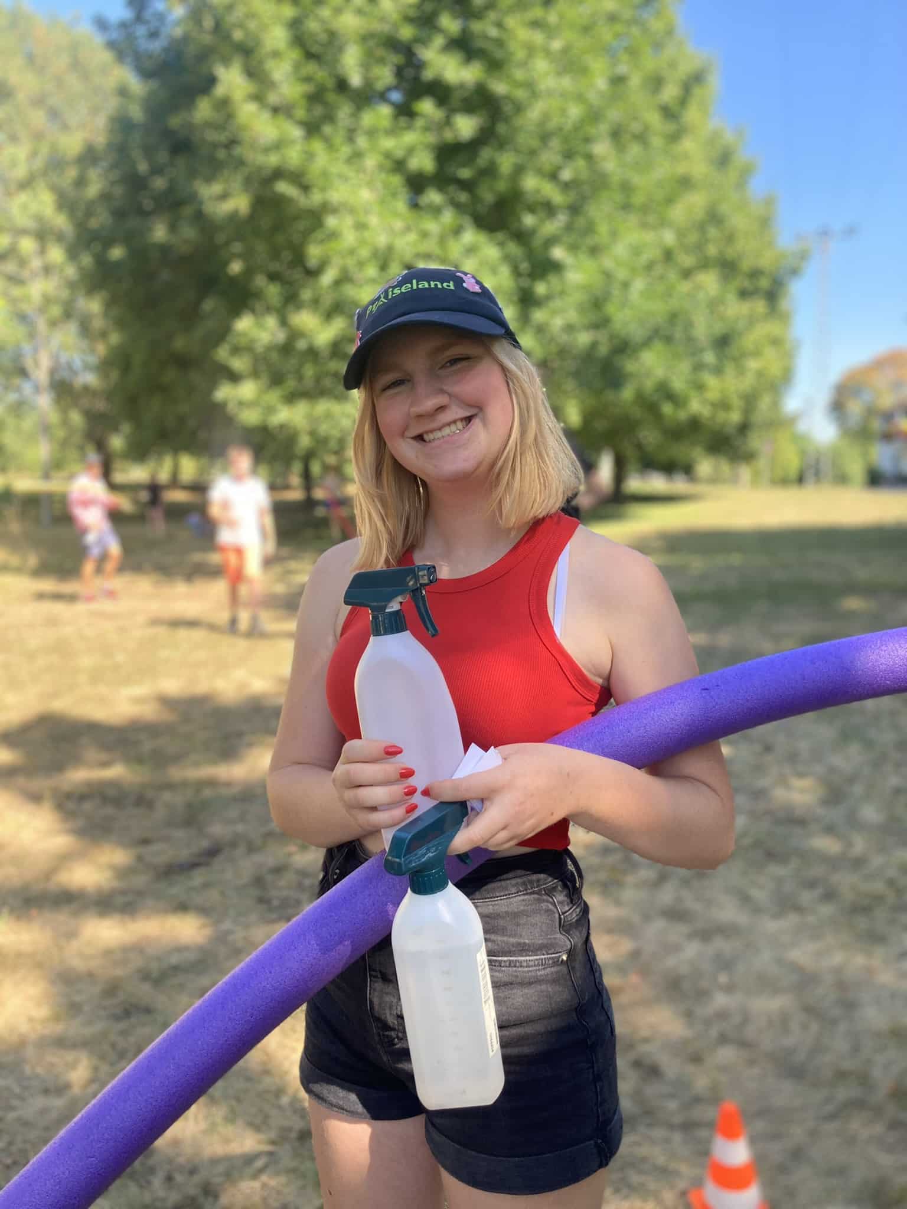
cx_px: 454
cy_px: 604
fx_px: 978
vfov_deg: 63.4
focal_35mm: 28
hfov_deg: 49.7
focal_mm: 3.99
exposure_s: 1/196
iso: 20
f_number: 1.8
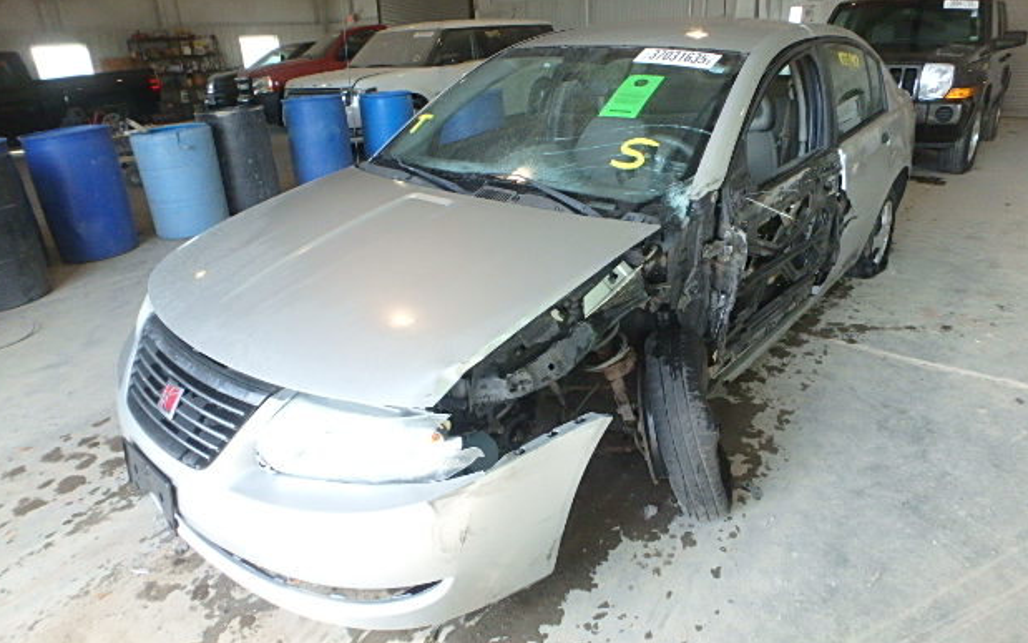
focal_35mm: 23
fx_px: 644
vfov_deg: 53.0
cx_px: 512
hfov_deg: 77.2
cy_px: 327
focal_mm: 3.7
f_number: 3.5
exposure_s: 1/125
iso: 125
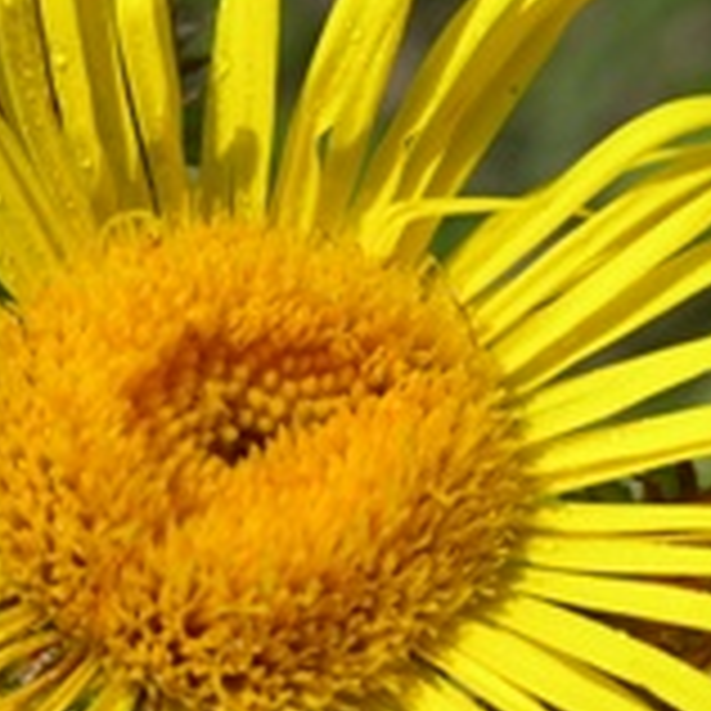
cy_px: 531
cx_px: 414
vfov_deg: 18.2
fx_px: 2208
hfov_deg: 18.3
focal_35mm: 95
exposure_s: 1/296
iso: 100
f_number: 7.6
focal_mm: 8
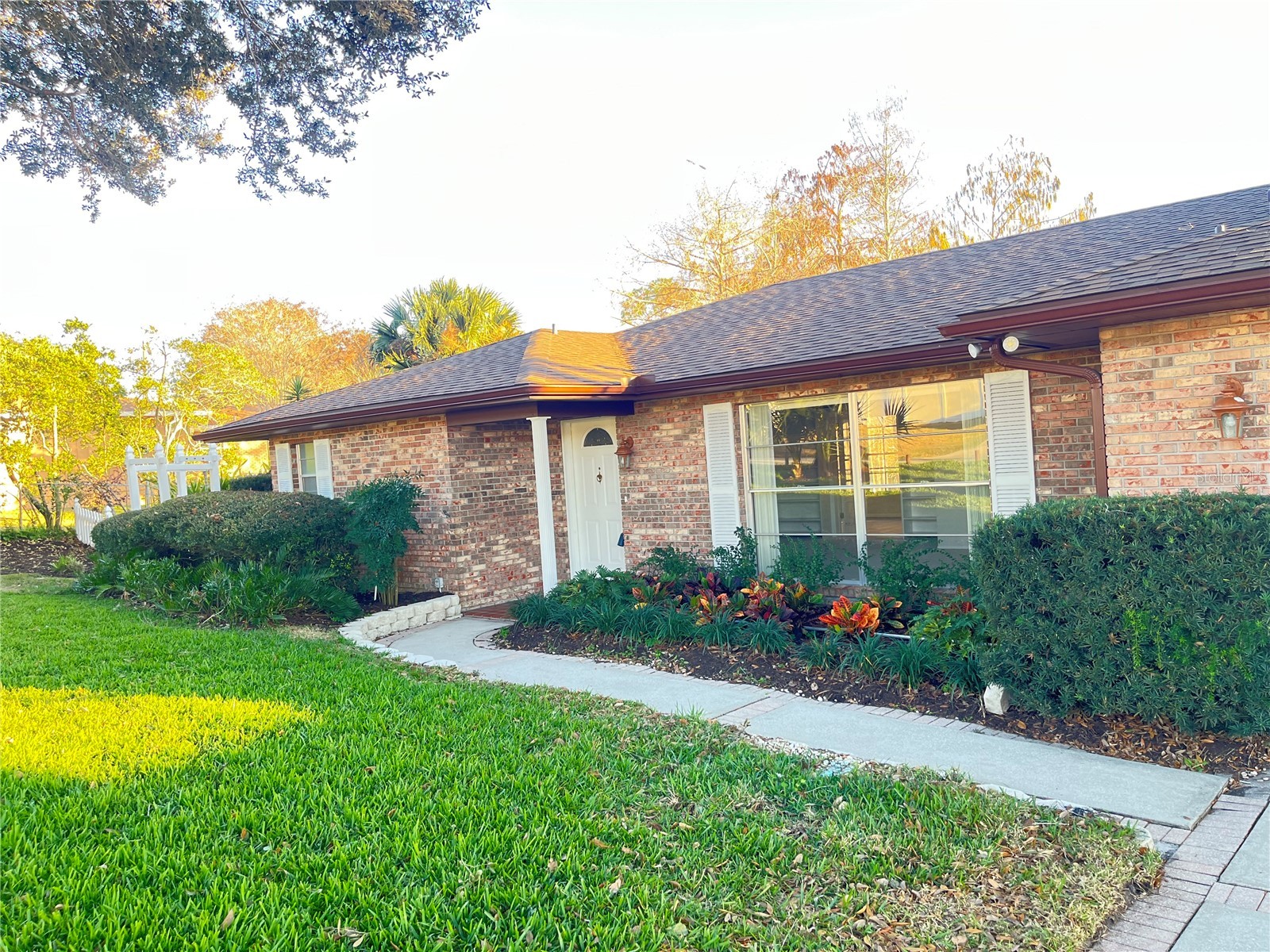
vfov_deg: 53.1
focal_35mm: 26
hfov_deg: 67.3
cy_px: 476
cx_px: 635
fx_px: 954
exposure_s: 1/121
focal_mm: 5.1
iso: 125
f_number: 1.6
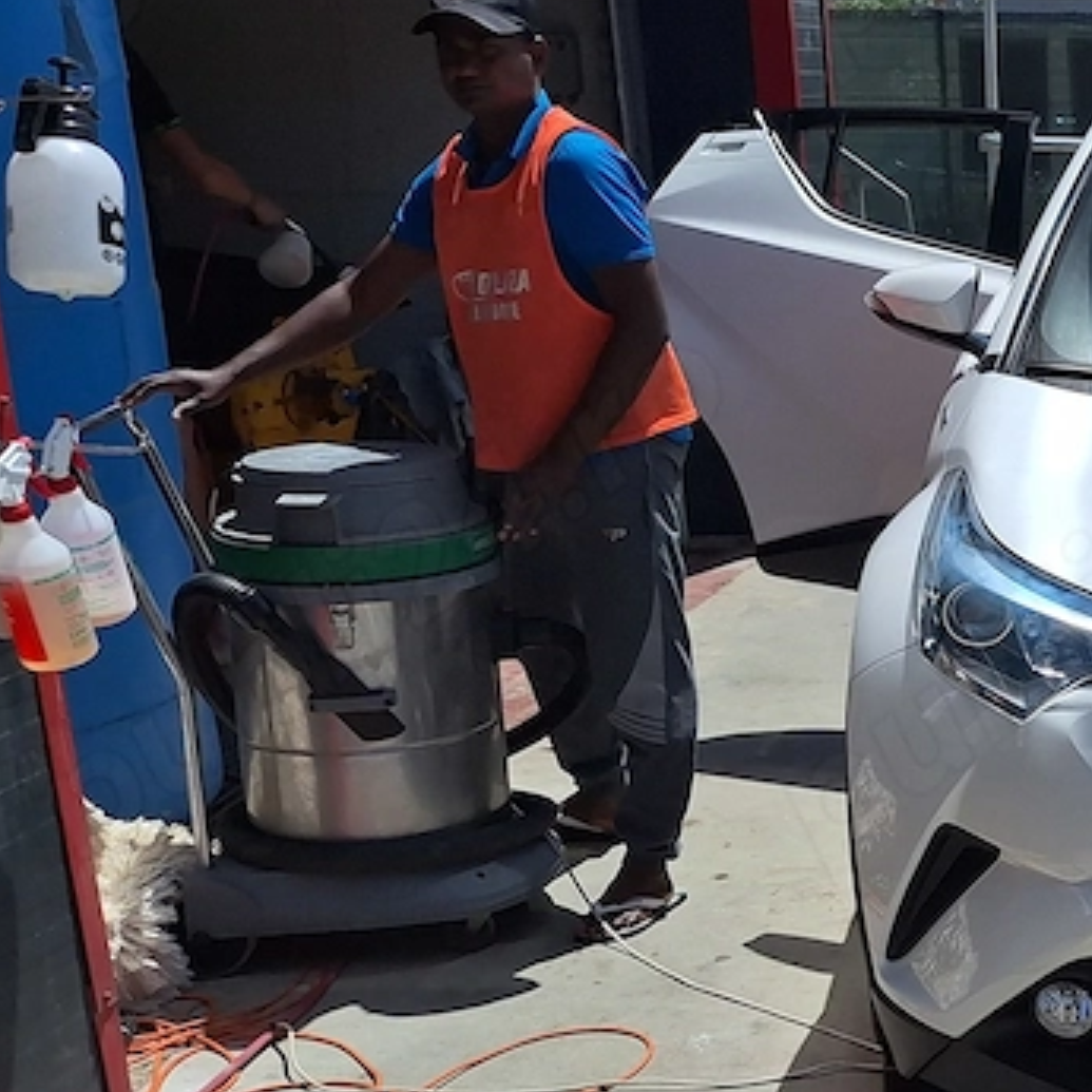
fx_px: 2106
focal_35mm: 59
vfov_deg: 29.0
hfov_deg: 24.6
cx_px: 1491
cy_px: 655
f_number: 1.8
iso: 40
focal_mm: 5.54
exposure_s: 1/6211
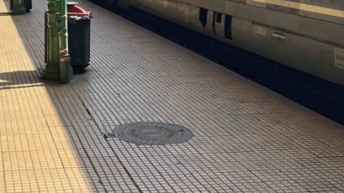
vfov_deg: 16.4
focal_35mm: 71
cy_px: -25
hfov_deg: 29.0
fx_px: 648
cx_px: 59
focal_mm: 5.1
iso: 50
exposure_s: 1/1355
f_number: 1.6
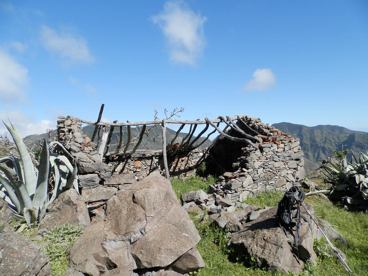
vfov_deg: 54.9
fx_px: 266
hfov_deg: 69.4
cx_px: 184
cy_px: 138
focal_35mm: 25
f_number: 3.1
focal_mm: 4.5
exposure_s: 1/1000
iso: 80
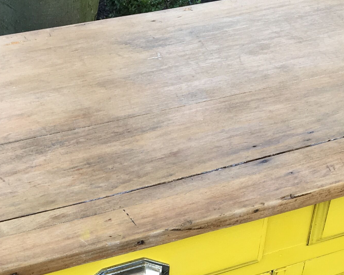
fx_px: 865
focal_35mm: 85
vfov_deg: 17.3
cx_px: 161
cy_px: 325
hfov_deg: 22.5
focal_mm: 4.15
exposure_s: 1/60
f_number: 2.2
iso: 25
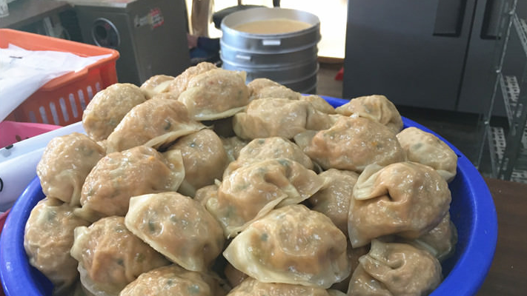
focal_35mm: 32
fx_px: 447
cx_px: 265
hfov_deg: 61.0
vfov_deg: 36.5
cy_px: 186
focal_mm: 4.15
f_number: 2.2
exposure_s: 1/30
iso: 40
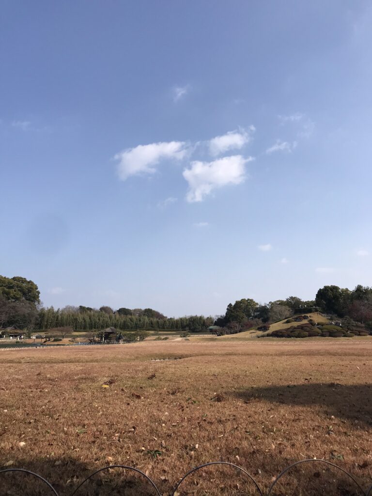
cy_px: 248
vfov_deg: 63.4
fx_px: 401
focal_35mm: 28
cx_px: 186
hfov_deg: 49.7
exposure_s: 1/2817
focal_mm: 3.99
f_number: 1.8
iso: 20
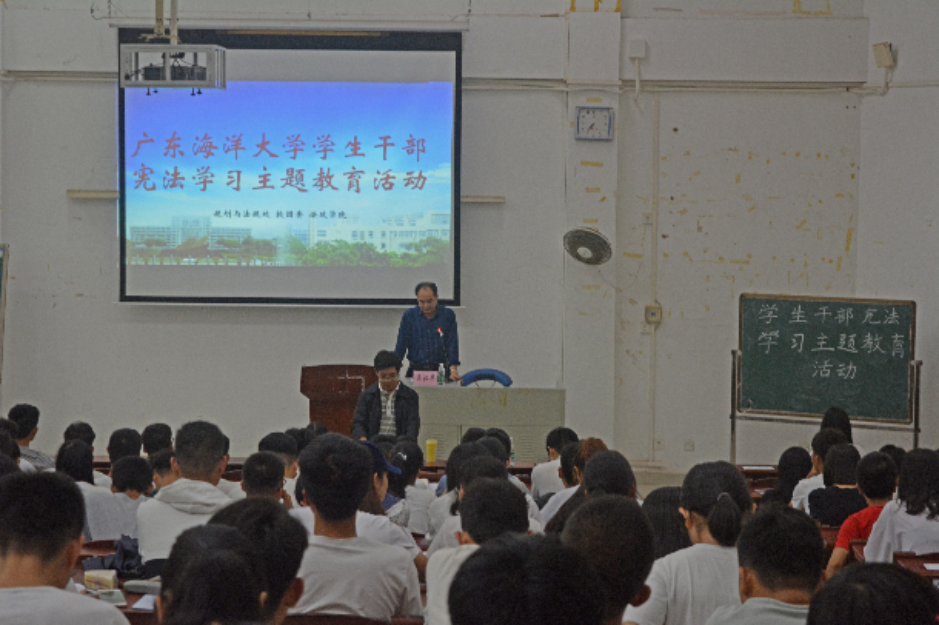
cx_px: 470
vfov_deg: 16.5
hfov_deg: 24.6
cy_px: 312
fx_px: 2151
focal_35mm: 82
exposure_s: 1/30
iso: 1000
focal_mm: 55
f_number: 5.6
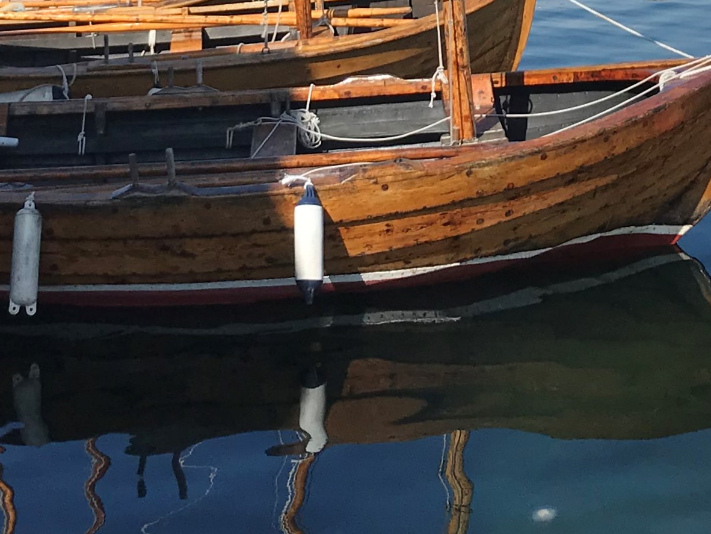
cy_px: -215
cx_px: 319
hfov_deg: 23.3
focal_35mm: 84
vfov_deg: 16.3
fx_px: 1726
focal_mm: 3.99
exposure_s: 1/2907
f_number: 1.8
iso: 20
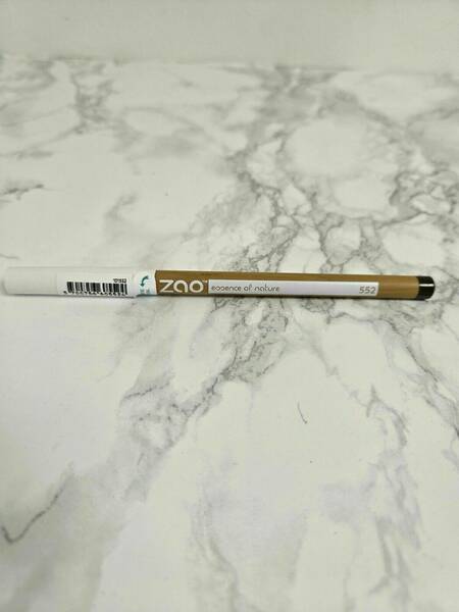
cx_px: 230
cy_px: 306
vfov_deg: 73.9
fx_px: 407
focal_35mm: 23
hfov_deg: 58.9
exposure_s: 1/180
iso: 80
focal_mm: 5.4
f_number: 1.8
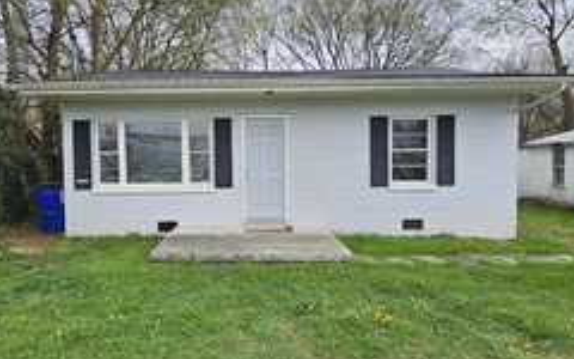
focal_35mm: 23
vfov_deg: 52.9
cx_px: 239
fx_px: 360
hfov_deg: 76.6
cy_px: 160
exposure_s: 1/407
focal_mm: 2.2
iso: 50
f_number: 2.2
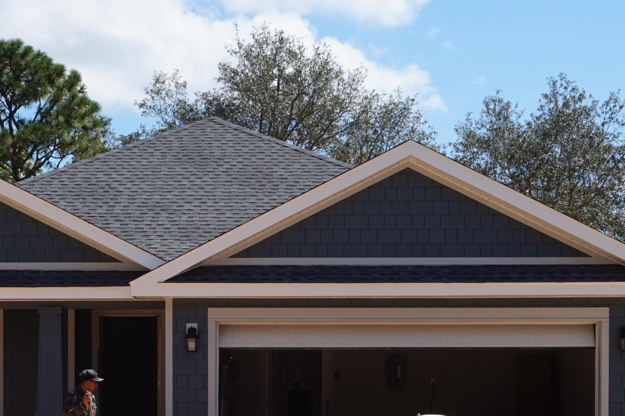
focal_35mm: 89
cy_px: 389
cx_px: 206
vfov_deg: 15.1
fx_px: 1544
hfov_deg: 22.8
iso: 100
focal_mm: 30
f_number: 14
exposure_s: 1/100
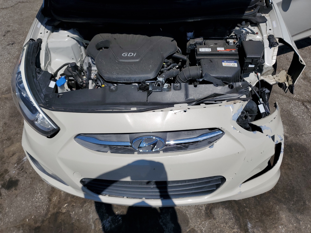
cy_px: 116
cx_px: 156
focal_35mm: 26
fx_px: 234
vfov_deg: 53.1
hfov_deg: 67.3
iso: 51
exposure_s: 1/10000
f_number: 1.5
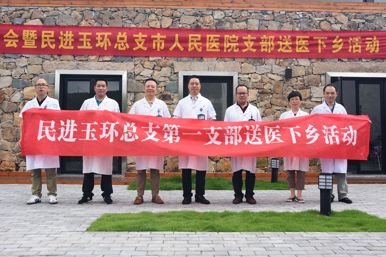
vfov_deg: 38.9
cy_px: 128
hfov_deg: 55.8
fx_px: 364
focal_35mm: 34
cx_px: 193
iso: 1000
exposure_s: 1/500
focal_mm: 34
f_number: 11
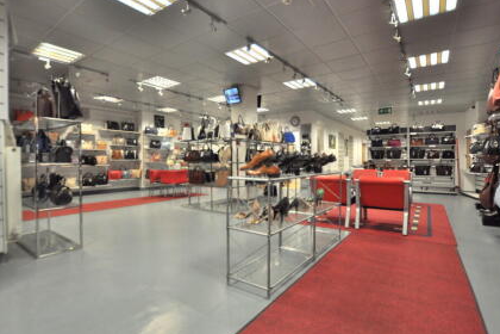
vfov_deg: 70.4
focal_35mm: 17
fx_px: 236
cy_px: 166
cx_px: 263
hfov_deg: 93.2
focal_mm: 10
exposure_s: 1/60
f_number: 4
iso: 640
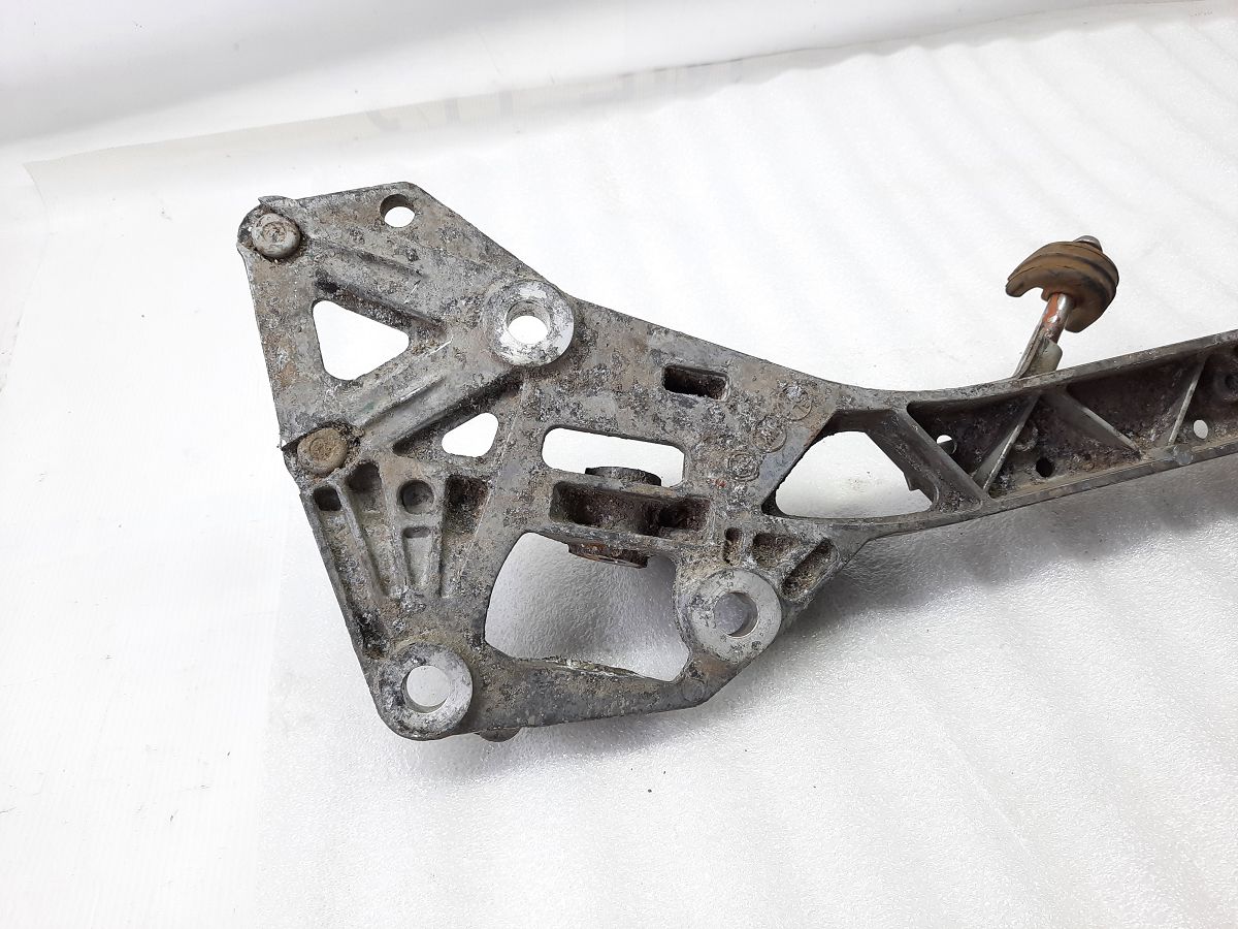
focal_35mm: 25
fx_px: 894
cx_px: 619
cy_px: 464
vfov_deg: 54.9
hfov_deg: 69.4
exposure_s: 1/50
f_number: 2
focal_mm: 4.6
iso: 80
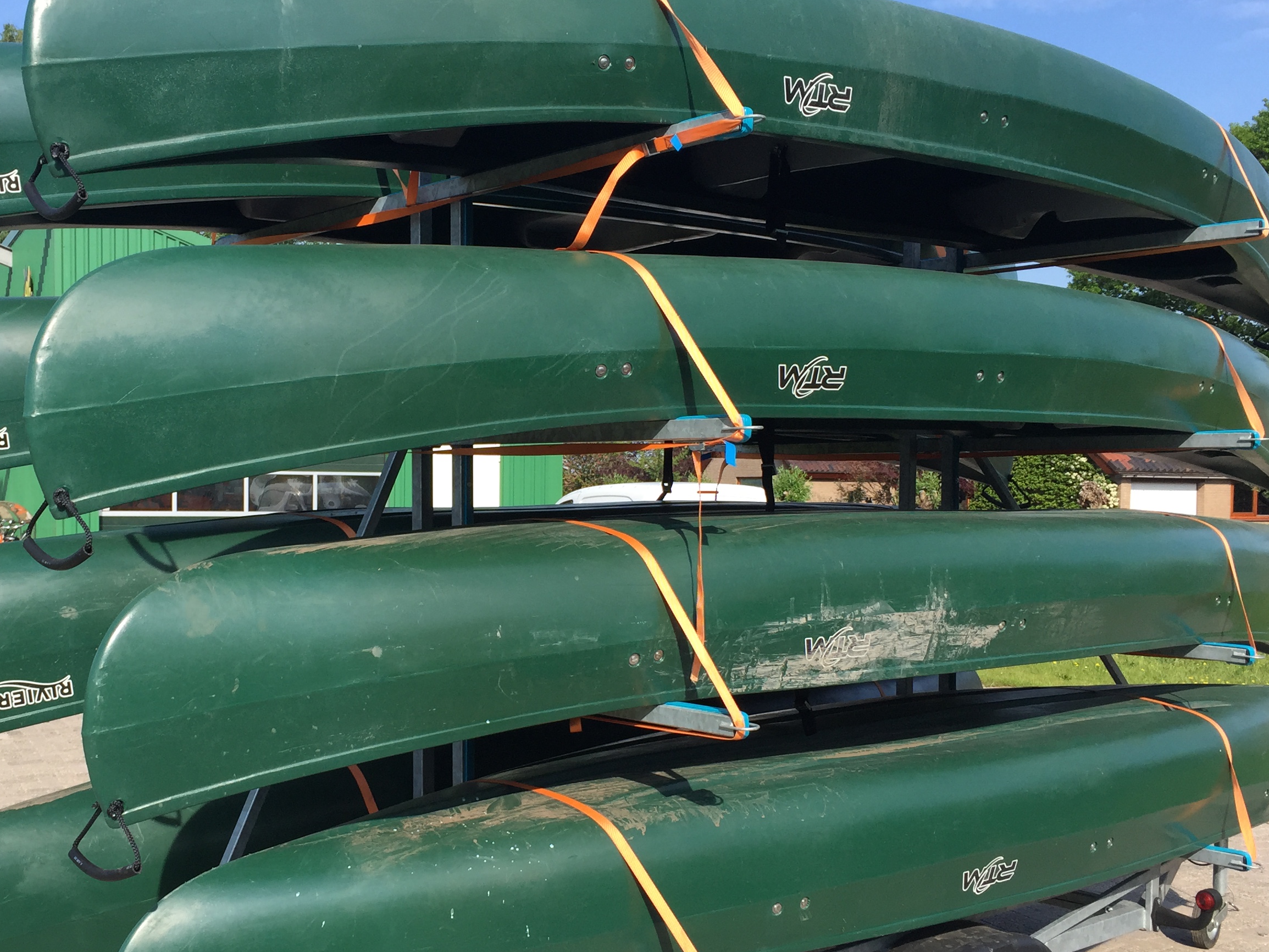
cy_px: 546
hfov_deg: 45.3
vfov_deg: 35.1
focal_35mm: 41
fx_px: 1503
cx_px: 462
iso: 32
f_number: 2.2
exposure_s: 1/1199
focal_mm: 4.15
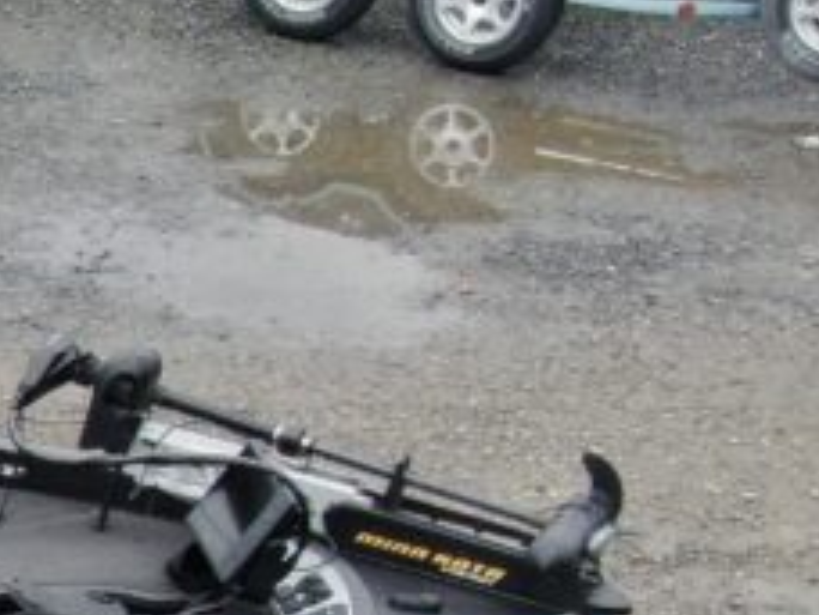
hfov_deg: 12.1
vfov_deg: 10.1
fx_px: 3407
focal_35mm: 144
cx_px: -844
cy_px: 788
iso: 100
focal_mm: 5.45
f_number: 3.1
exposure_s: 1/320
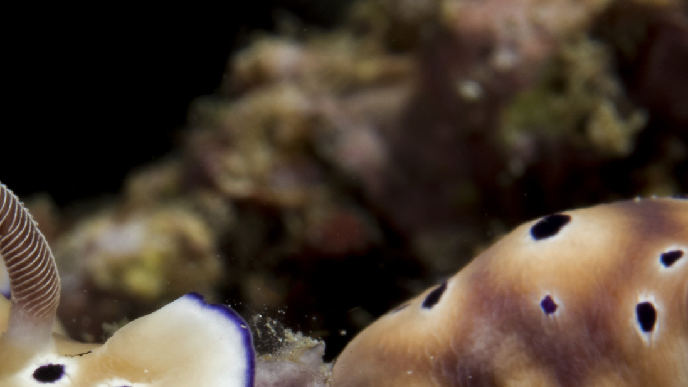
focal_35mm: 286
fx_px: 5217
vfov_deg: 4.2
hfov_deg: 7.5
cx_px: -3
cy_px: 393
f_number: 18
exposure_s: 1/250
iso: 200
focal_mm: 60
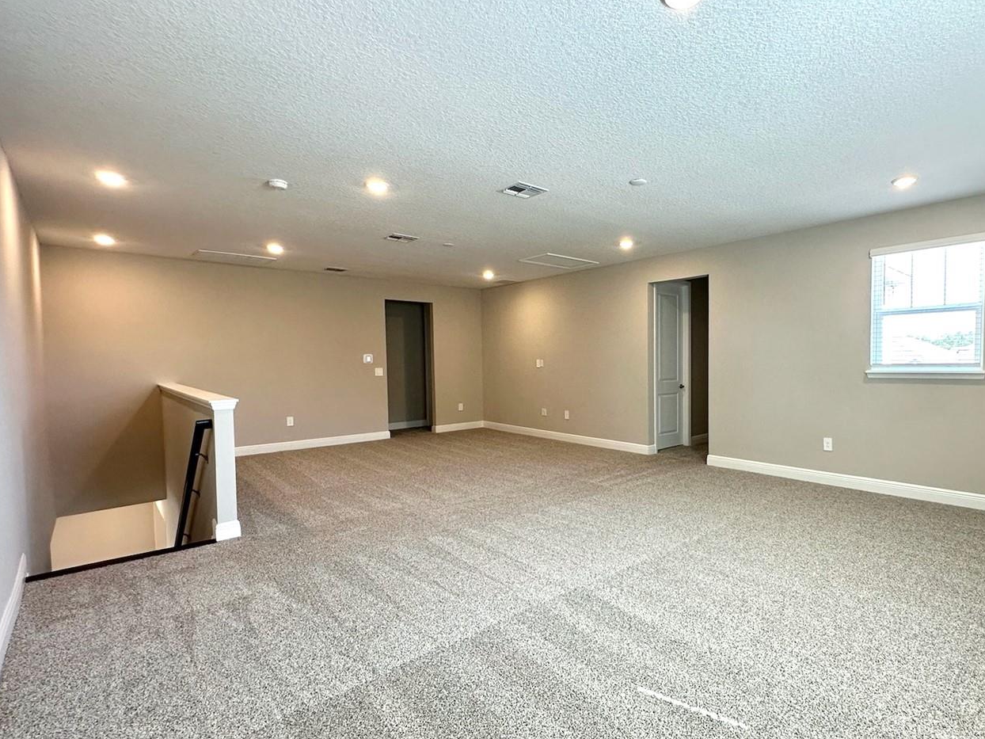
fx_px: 512
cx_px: 588
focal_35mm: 18
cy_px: 382
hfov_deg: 86.7
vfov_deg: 71.6
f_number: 2.2
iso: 200
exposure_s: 1/120
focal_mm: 2.22
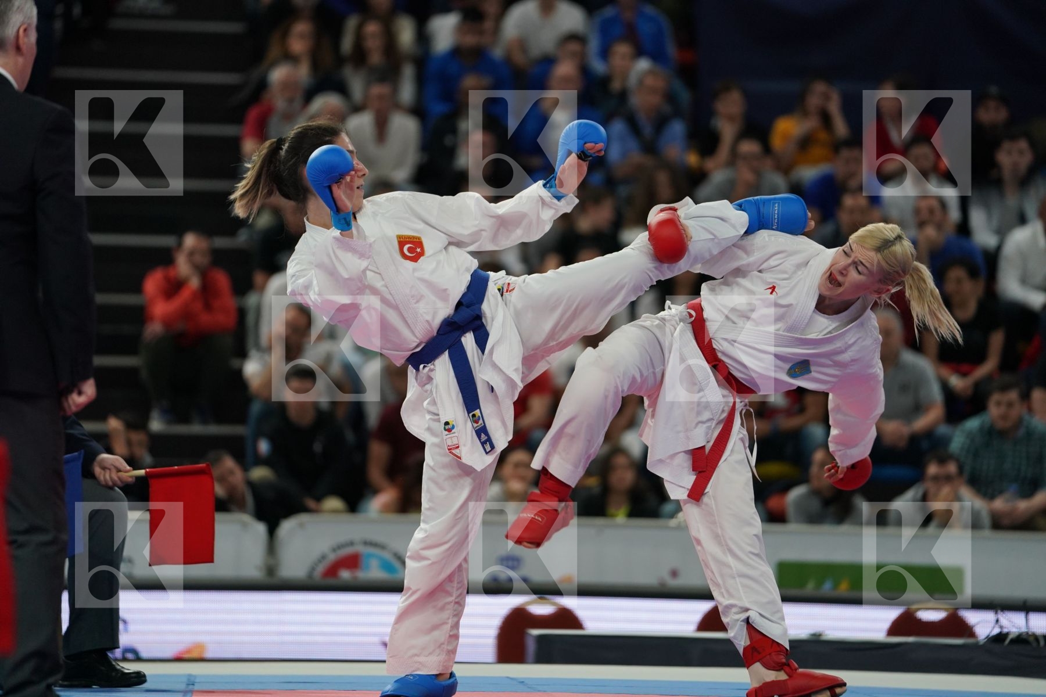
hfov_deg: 10.3
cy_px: 348
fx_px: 5811
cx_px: 523
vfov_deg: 6.9
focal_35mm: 200
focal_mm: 200
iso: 1600
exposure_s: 1/1000
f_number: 2.8
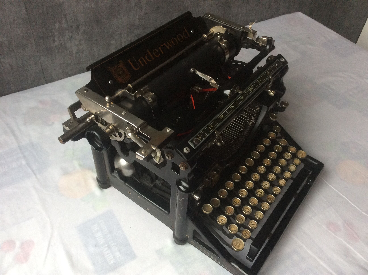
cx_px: 184
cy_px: 138
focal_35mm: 32
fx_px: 340
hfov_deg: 56.9
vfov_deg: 44.1
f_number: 2.4
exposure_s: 1/25
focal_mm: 3.3
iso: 80
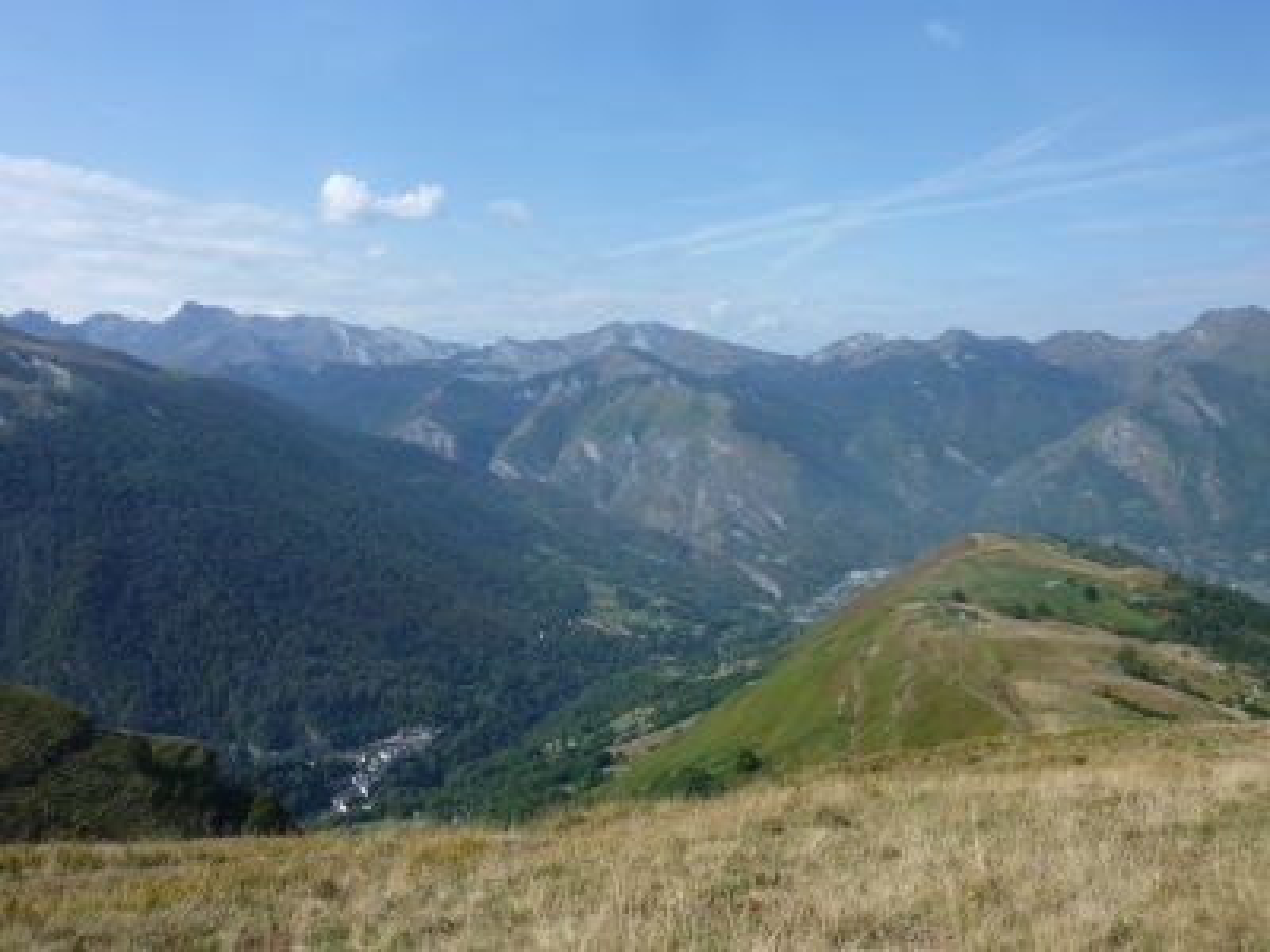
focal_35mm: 25
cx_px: 635
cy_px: 476
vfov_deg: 54.9
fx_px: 917
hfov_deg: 69.4
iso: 80
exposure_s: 1/400
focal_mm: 4.1
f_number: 5
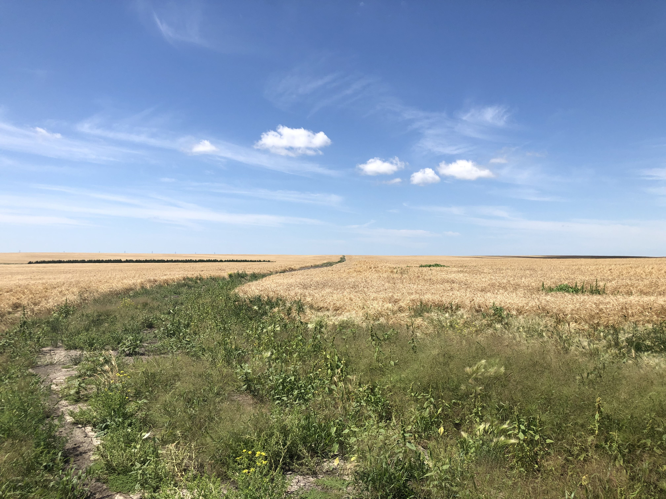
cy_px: 250
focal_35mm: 28
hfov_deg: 63.4
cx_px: 333
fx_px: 539
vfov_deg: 49.7
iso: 20
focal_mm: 3.99
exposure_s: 1/2667
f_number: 1.8
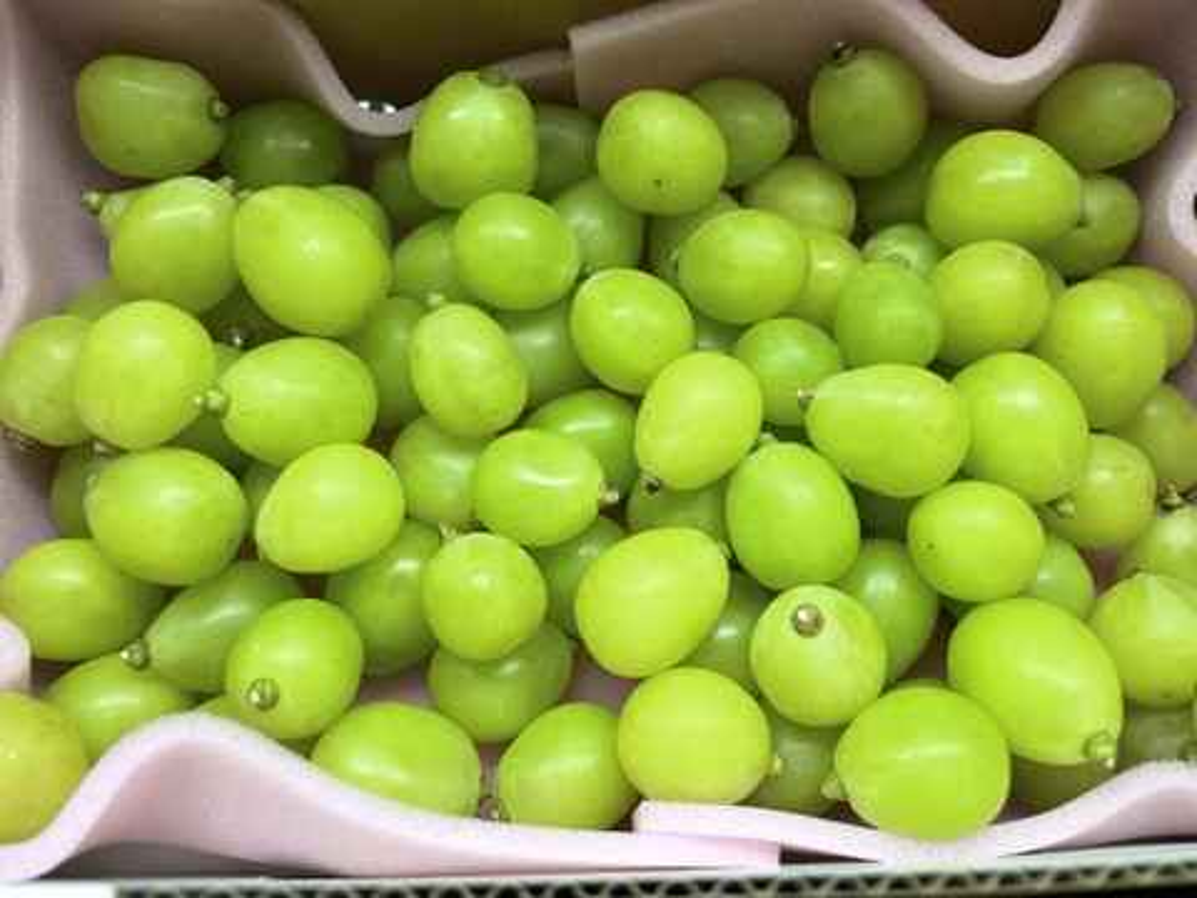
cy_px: 449
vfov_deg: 53.1
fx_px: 899
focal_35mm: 26
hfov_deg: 67.3
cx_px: 598
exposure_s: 1/121
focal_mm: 4.2
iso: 100
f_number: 1.6
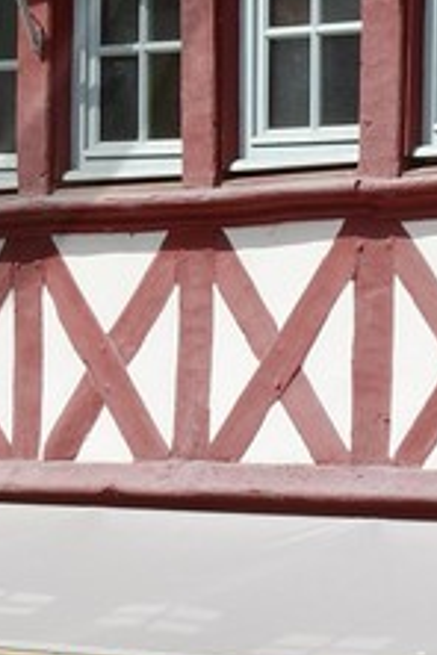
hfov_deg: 5.1
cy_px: -348
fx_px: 4716
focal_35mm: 259
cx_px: -650
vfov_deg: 7.8
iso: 200
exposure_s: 1/200
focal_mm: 36
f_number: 14
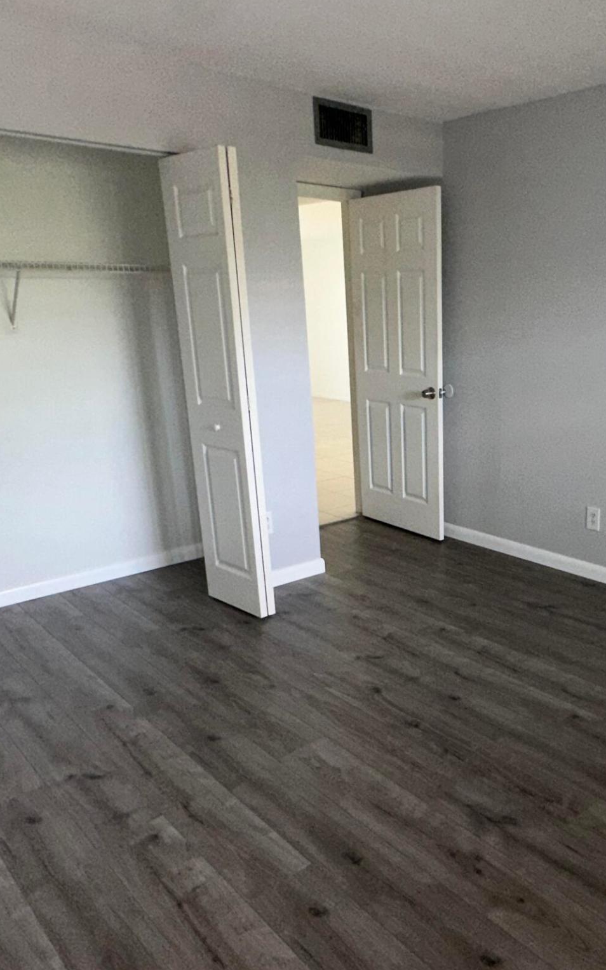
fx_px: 740
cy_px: 538
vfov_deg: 66.3
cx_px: 462
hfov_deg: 43.0
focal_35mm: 28
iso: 100
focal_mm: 2.22
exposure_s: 1/60
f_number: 2.2
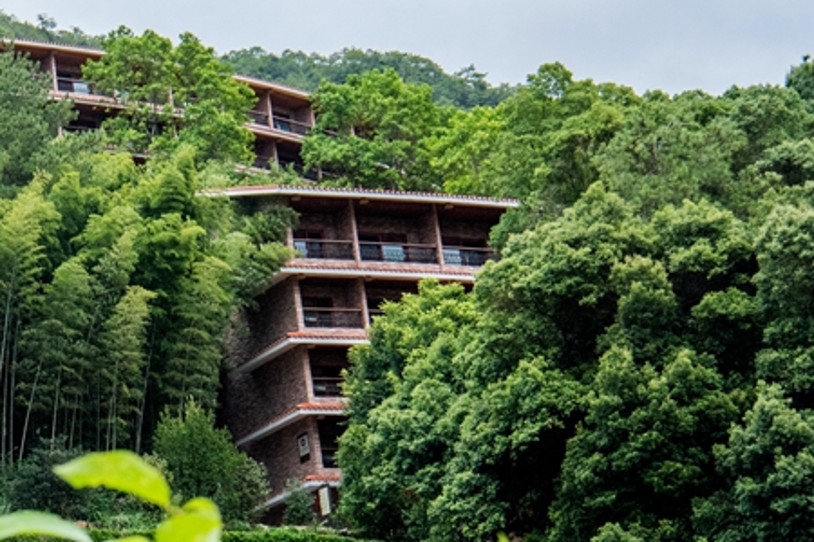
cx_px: -4
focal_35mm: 120
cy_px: 333
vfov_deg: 11.4
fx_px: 2713
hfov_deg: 16.7
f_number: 9
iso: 1000
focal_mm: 50
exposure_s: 1/125
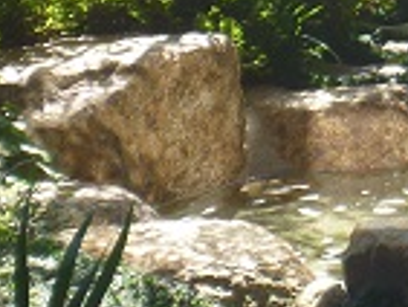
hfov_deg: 11.5
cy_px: -29
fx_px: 1876
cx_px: 723
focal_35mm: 159
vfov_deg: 9.3
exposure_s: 1/125
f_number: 3.5
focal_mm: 6.3
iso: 80
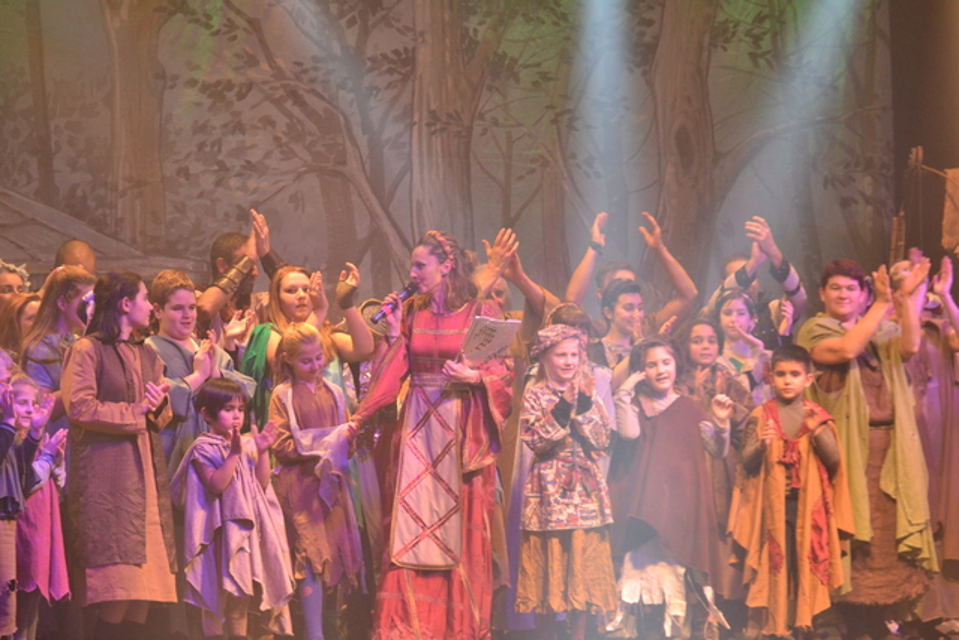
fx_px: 3797
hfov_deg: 14.4
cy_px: 320
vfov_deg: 9.6
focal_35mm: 142
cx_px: 480
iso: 1600
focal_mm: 95
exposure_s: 1/160
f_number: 5.6
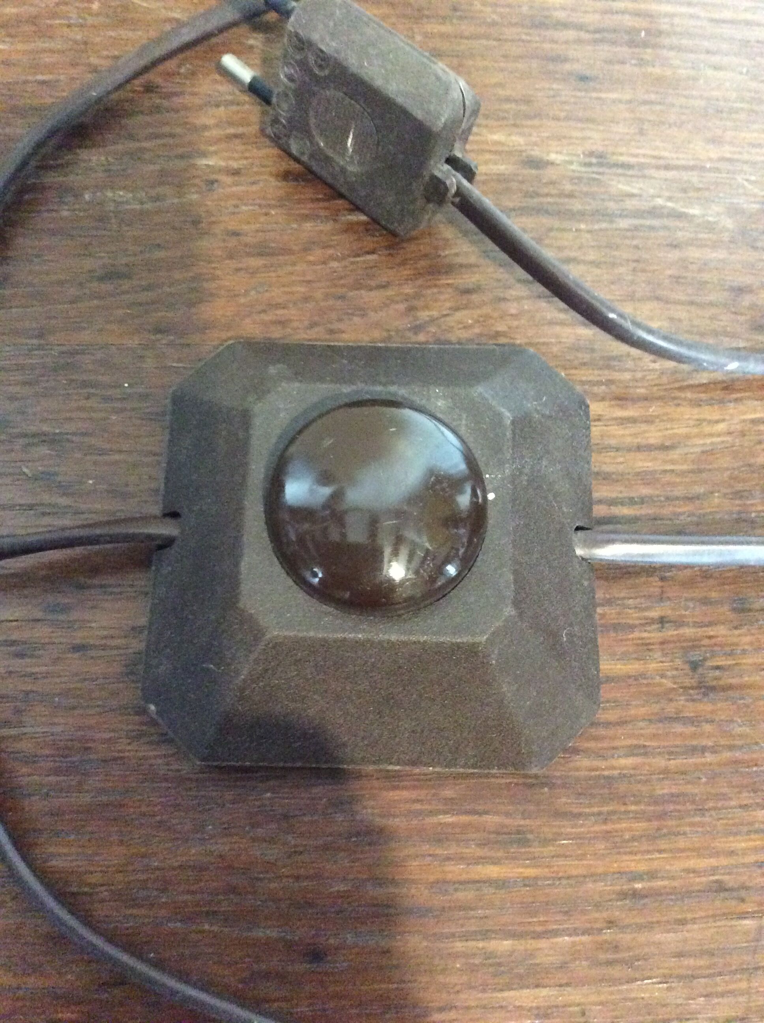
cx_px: 382
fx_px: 944
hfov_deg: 44.1
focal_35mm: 32
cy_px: 512
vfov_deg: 56.9
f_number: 2.4
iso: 640
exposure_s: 1/17
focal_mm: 3.3
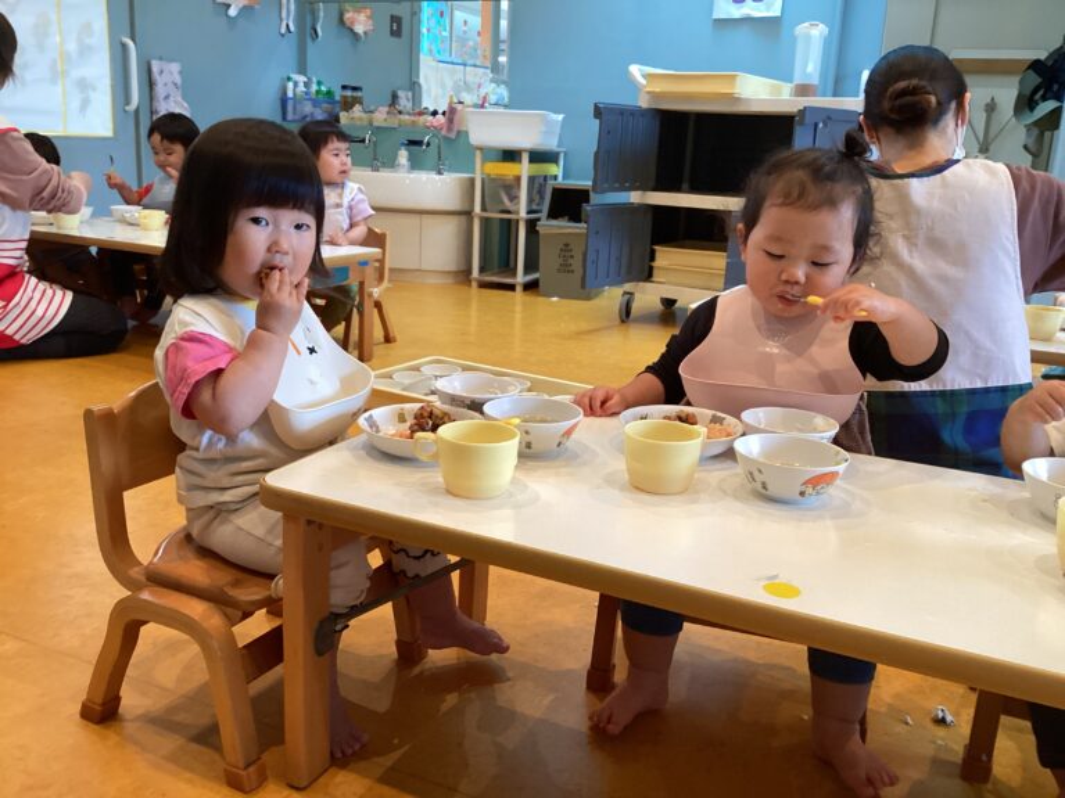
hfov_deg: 58.4
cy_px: 399
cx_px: 532
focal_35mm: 31
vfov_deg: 45.4
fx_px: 954
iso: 160
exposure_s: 1/60
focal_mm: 3.3
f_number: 2.4
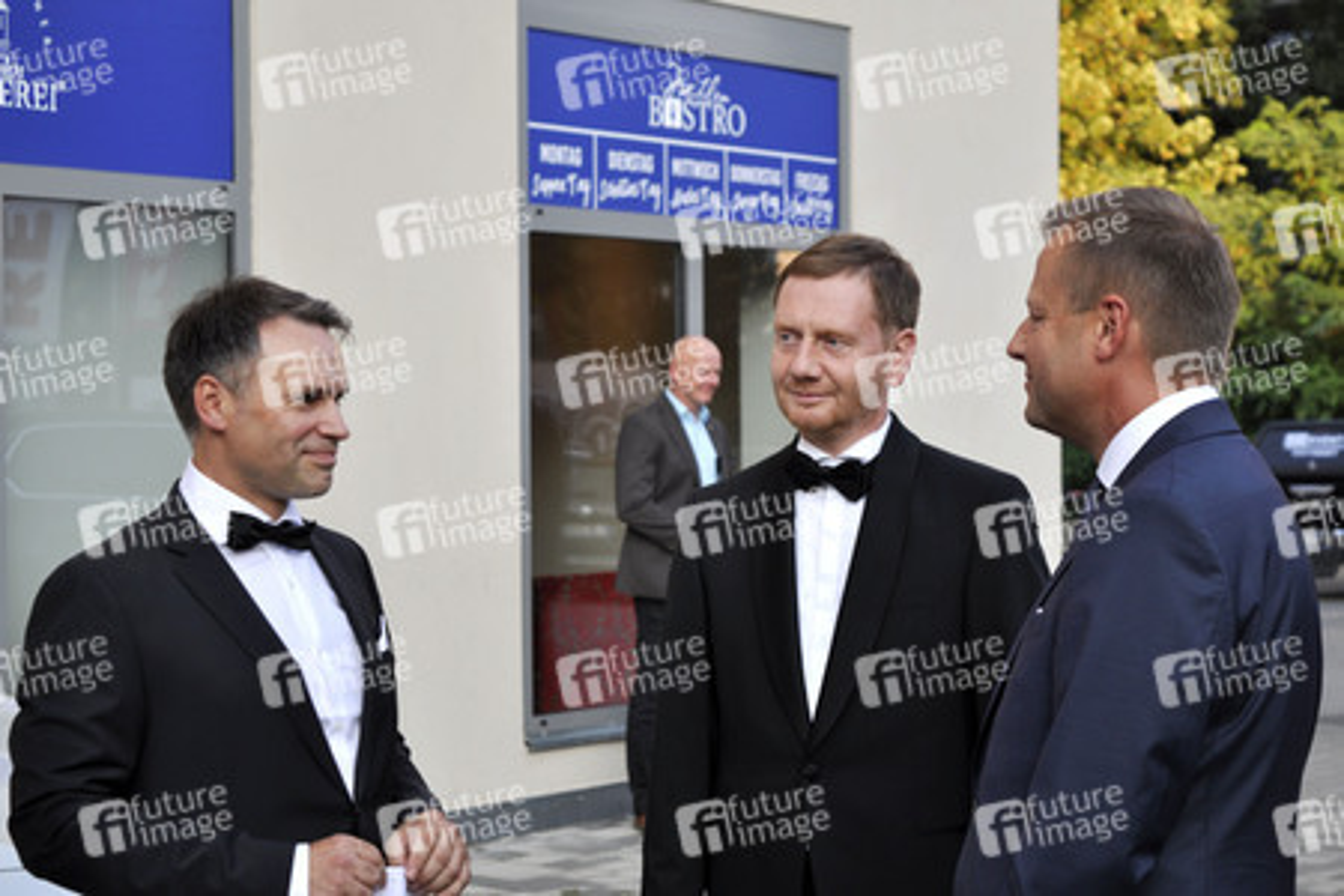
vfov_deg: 16.6
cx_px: 672
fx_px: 3080
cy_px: 448
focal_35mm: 82
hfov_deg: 24.6
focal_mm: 55
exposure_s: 1/125
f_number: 5.6
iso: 200
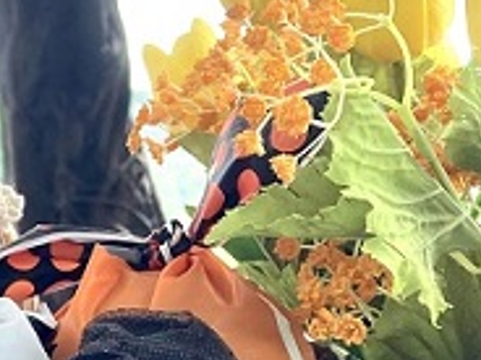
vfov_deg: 13.1
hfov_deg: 15.7
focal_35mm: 112
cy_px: 314
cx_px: -306
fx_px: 1556
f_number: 1.8
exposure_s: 1/120
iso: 80
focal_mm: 3.99
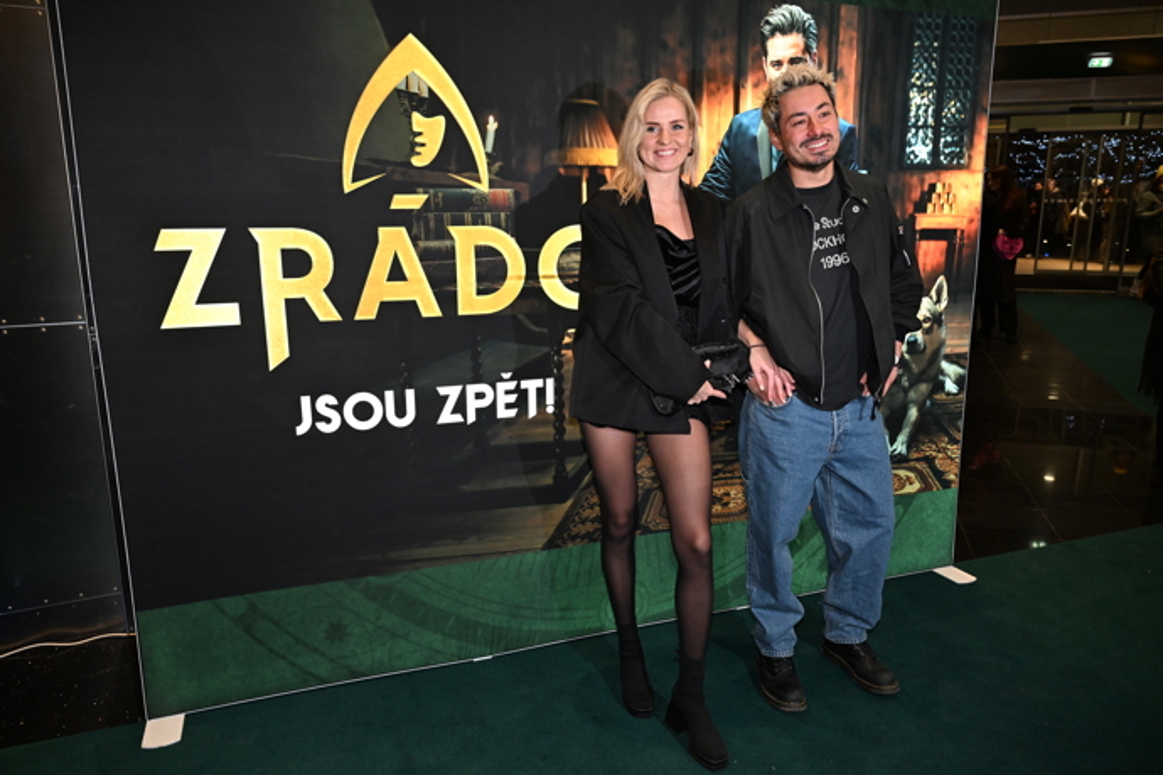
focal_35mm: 26
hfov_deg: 69.4
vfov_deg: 49.6
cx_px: 582
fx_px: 840
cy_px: 388
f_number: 5
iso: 2500
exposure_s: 1/125
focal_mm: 26
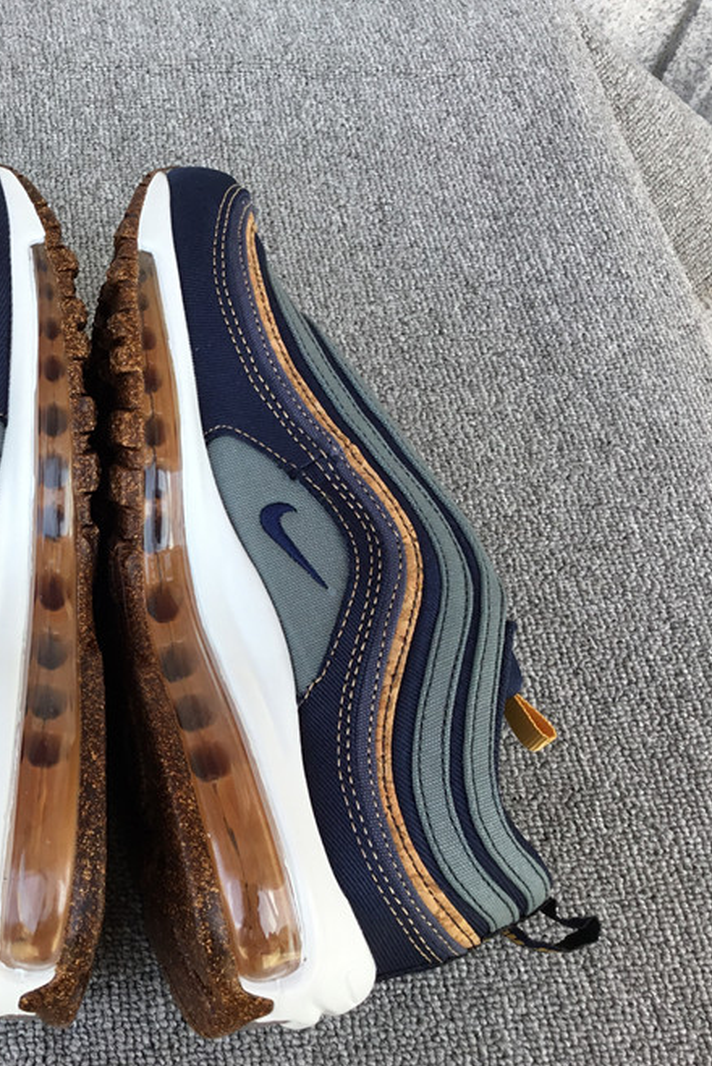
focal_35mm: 44
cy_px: 533
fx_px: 1304
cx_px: 31
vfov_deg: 44.5
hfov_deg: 28.9
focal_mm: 3.3
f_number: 2.4
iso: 25
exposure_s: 1/122
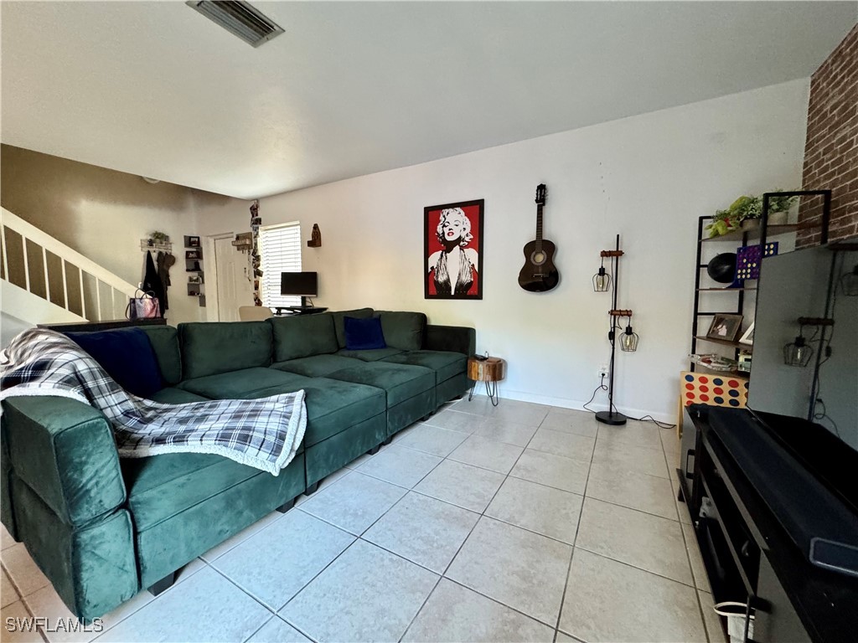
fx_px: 347
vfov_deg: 85.7
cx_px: 429
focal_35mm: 14
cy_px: 322
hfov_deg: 102.1
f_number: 2.2
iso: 400
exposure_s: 1/60
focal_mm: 2.22
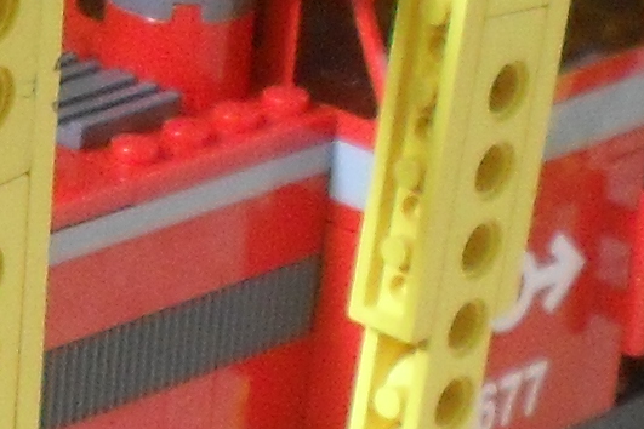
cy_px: 931
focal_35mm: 250
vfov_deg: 5.4
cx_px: -369
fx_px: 4472
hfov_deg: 8.0
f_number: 3.2
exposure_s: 1/2
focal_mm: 6.3
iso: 200
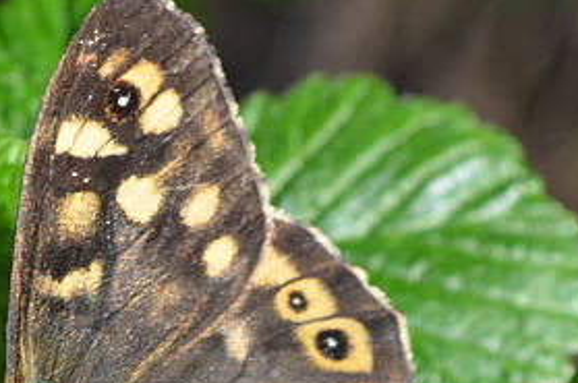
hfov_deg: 6.8
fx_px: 4854
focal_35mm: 303
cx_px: -8
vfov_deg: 4.5
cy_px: 466
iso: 180
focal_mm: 55
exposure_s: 1/60
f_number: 8
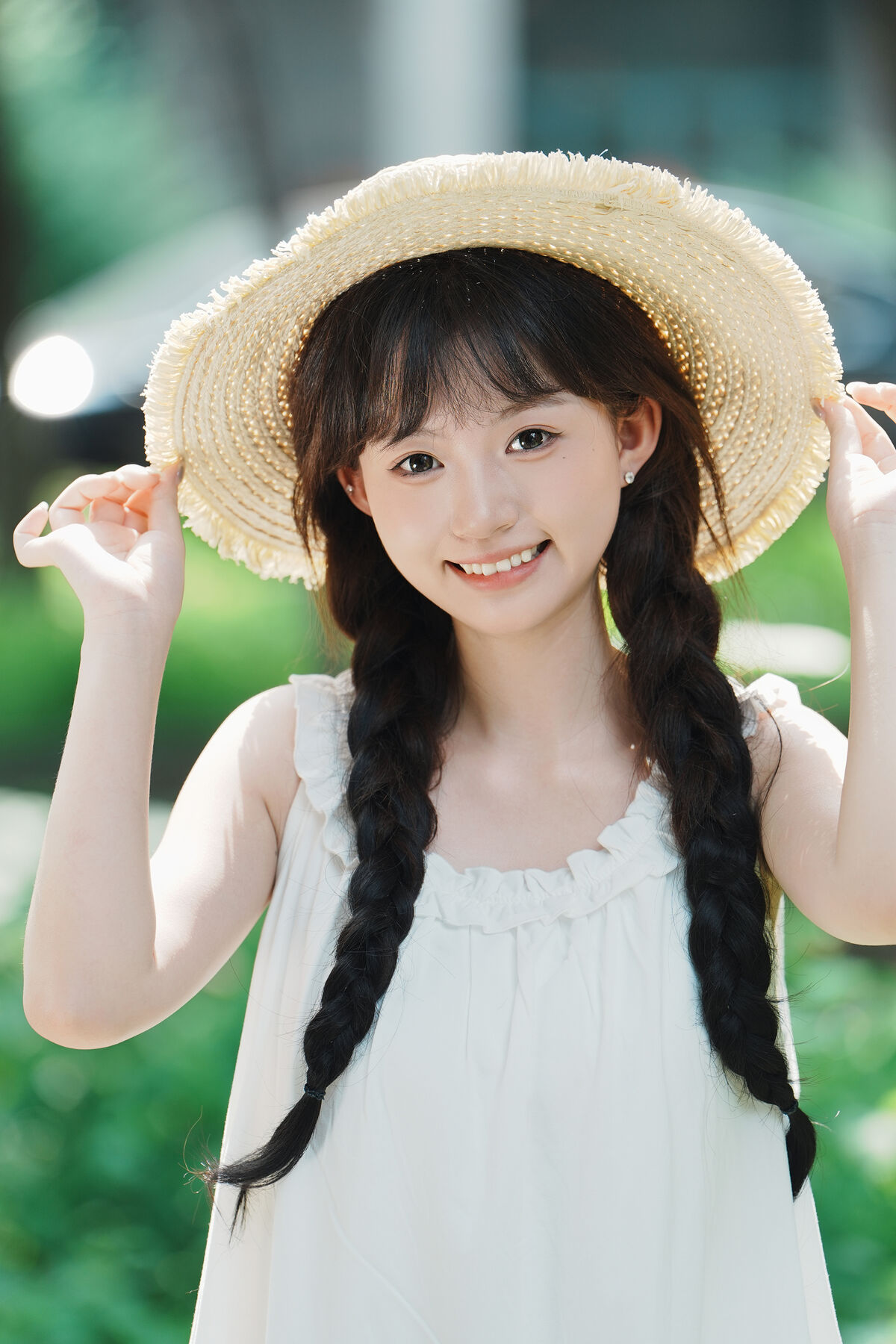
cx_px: 448
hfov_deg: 6.9
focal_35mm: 200
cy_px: 672
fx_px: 7466
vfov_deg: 10.3
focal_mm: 200
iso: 200
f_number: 4
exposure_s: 1/320
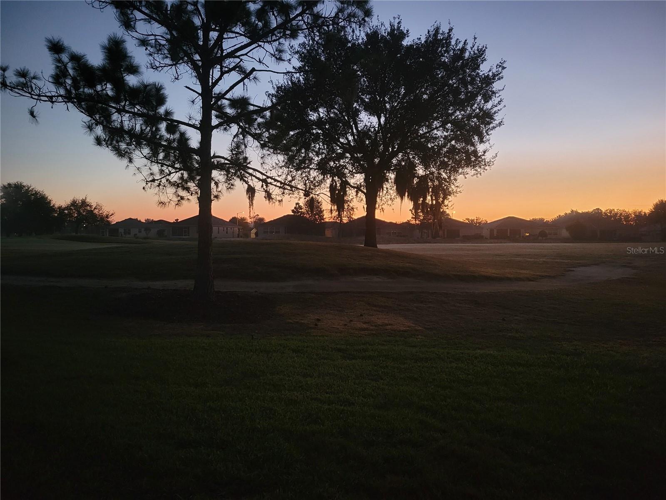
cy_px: 250
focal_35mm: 26
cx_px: 333
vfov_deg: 53.1
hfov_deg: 67.3
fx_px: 500
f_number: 1.8
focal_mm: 5.4
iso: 640
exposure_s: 1/30
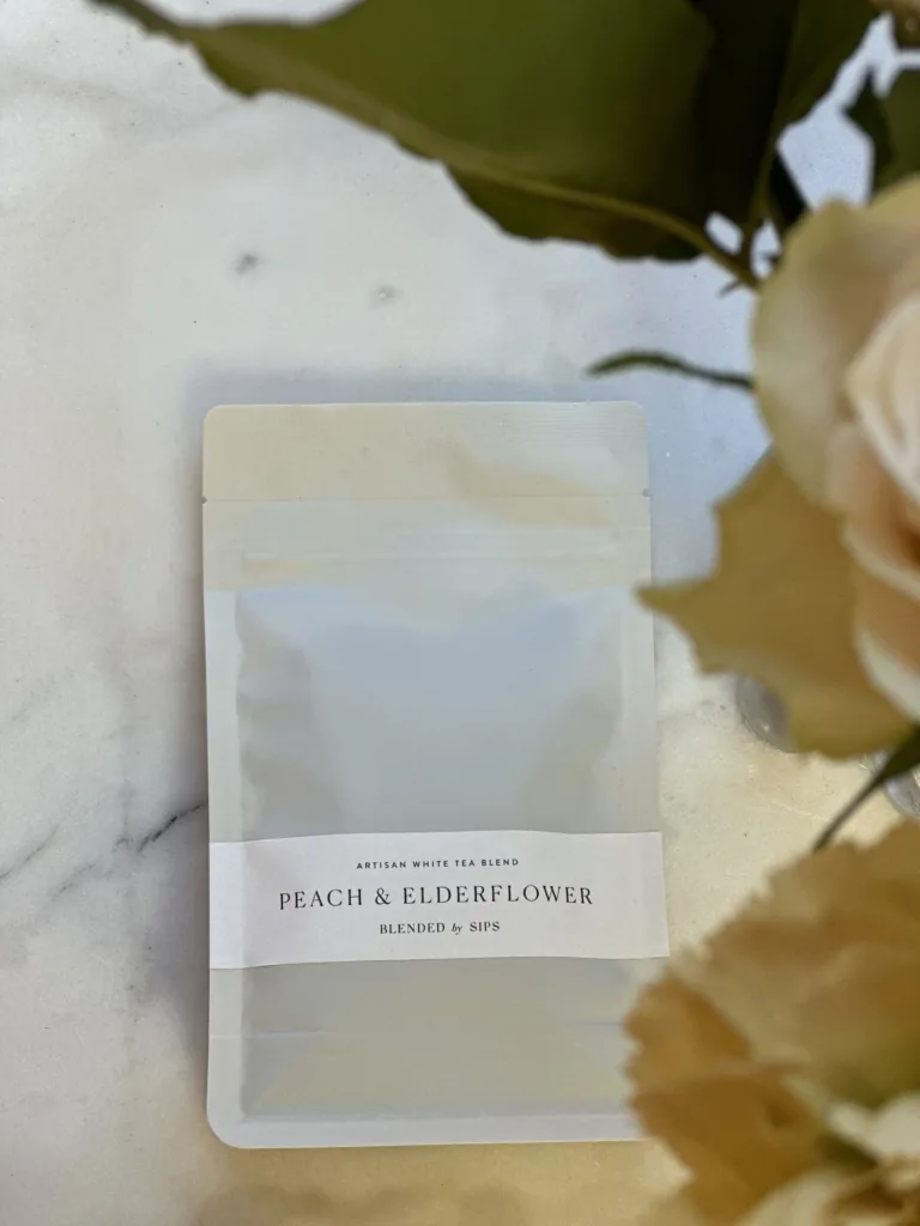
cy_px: 613
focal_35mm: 77
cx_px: 460
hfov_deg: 19.1
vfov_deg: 25.3
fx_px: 2729
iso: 125
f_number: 2.8
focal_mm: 9
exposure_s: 1/50
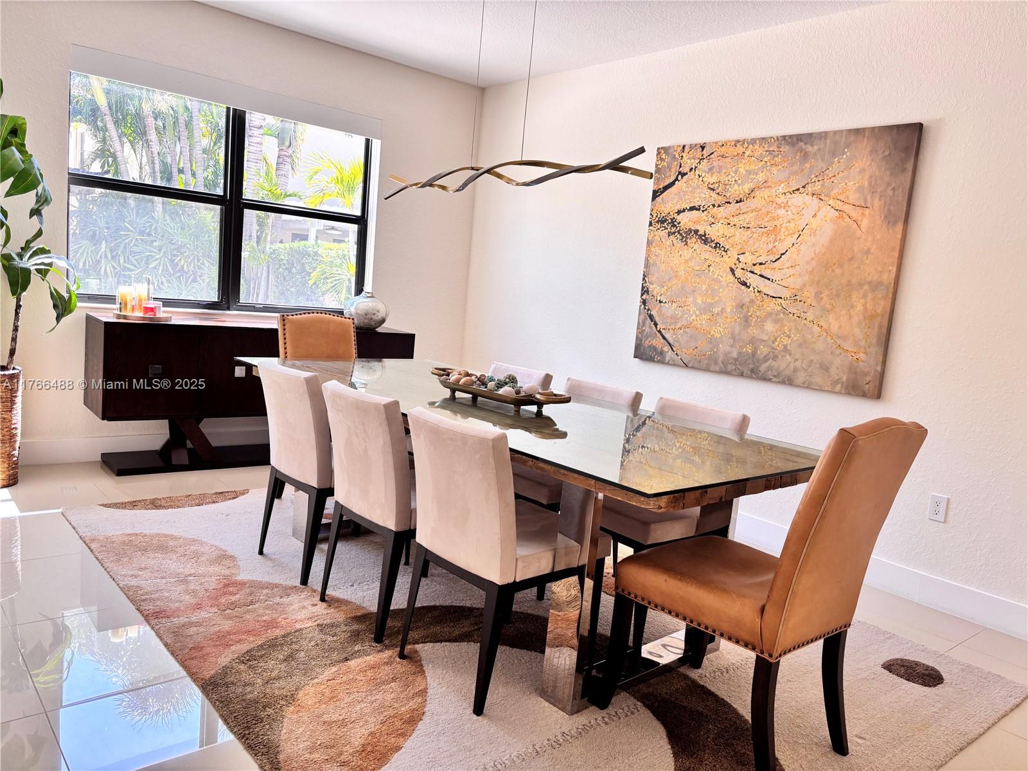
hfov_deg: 67.3
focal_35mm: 26
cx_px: 514
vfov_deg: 53.1
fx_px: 772
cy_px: 386
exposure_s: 1/121
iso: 64
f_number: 1.6
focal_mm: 5.96
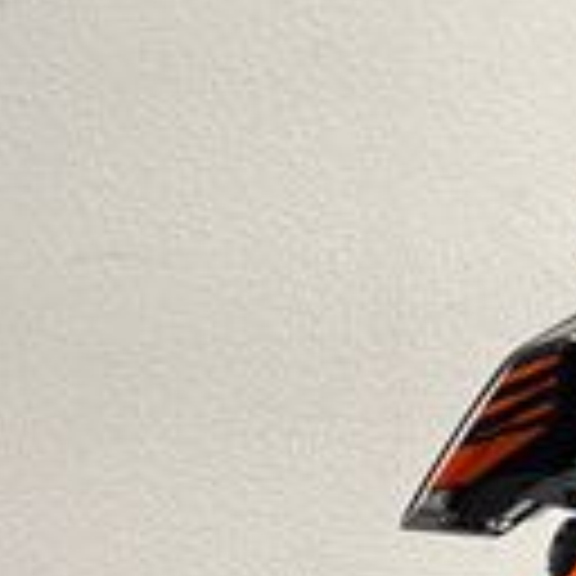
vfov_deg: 14.6
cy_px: 706
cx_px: 1220
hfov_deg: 12.8
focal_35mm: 115
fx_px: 2165
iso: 125
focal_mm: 5.1
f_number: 1.6
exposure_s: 1/100
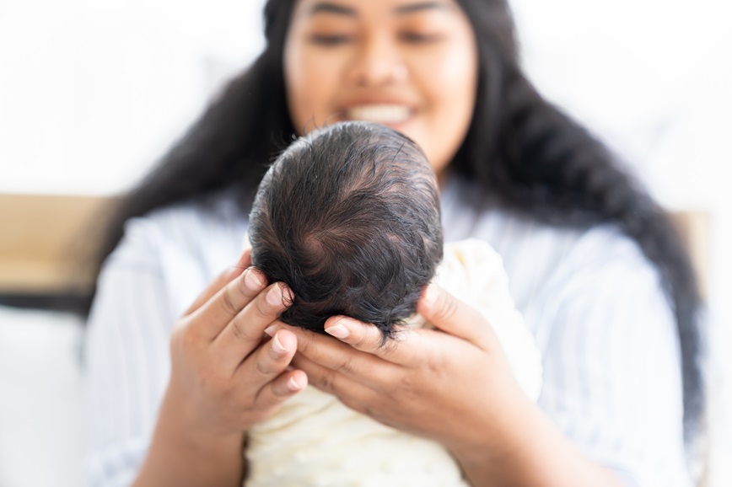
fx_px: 1423
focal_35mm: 70
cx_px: 366
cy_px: 244
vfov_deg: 19.4
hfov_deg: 28.9
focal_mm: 70
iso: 640
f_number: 2.8
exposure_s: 1/320
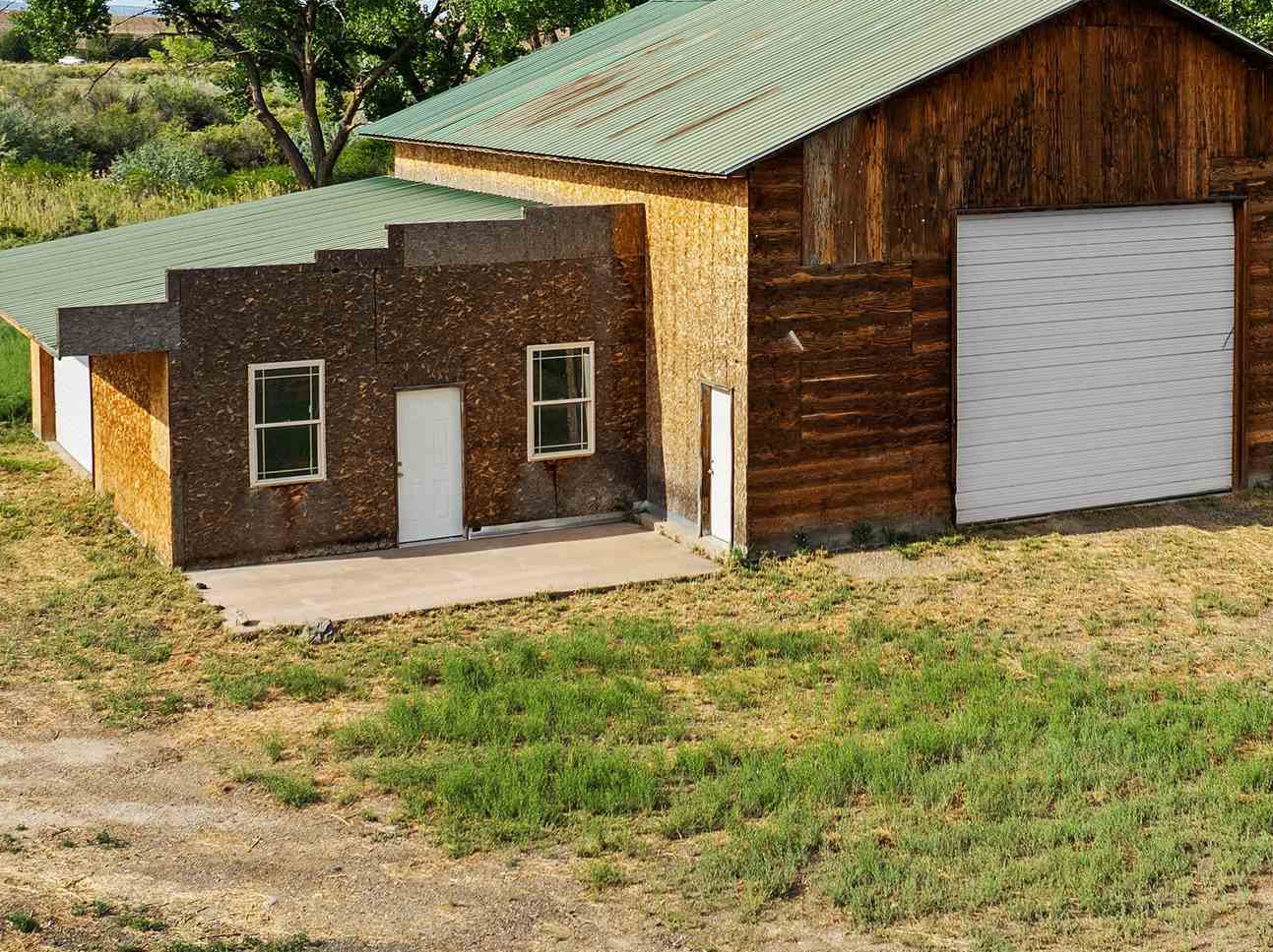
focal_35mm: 57
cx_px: 906
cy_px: 178
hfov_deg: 33.3
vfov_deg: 25.2
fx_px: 2095
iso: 110
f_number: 2.8
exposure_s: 1/240
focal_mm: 12.29
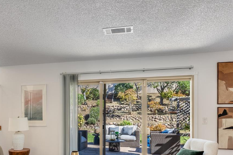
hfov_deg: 64.8
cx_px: 92
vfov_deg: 45.0
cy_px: 113
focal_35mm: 28
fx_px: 181
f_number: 11
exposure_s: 1/8
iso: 200
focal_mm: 16
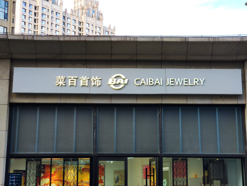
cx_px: 124
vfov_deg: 24.4
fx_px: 428
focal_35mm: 60
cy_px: 93
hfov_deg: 32.2
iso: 100
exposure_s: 1/135
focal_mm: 6.22
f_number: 2.2
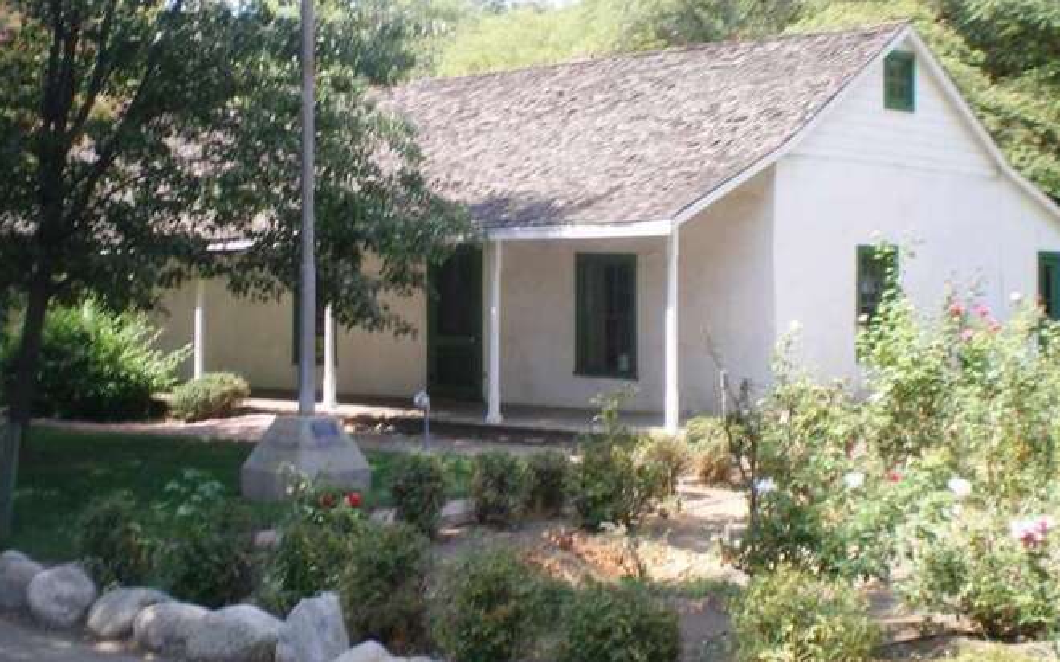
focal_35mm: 54
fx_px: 1559
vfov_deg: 23.9
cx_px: 430
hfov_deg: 37.4
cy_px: 223
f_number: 4.9
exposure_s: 1/100
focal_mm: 7.4
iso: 64
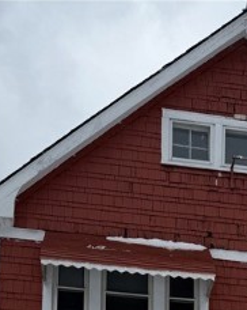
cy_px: 521
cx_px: 224
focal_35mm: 79
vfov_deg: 19.5
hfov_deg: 19.0
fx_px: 723
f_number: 1.78
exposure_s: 1/4167
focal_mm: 6.76
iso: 80
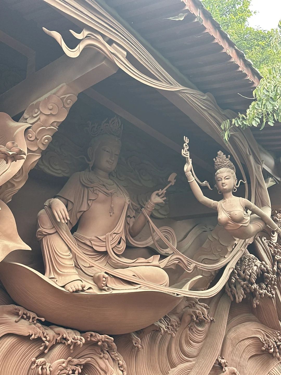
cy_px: 188
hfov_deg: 30.3
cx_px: 140
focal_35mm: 48
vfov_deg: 39.7
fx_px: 520
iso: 80
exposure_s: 1/80
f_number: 1.78
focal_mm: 6.86
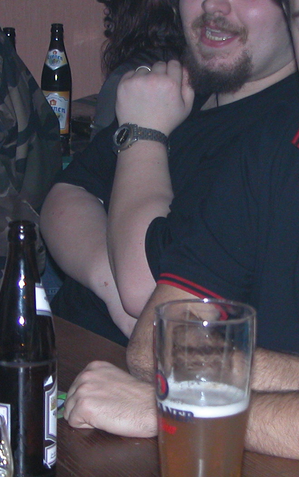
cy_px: 239
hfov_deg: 9.4
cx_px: 145
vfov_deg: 15.0
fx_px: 1812
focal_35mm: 139
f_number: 3.1
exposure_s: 1/60
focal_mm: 13.7
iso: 200
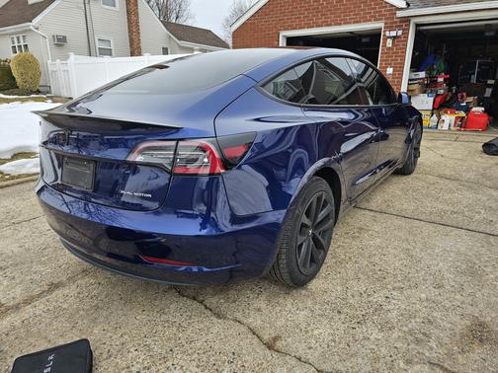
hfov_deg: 73.9
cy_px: 186
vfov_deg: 58.9
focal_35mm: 23
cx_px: 249
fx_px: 331
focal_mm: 6.3
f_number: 1.7
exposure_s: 1/138
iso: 10
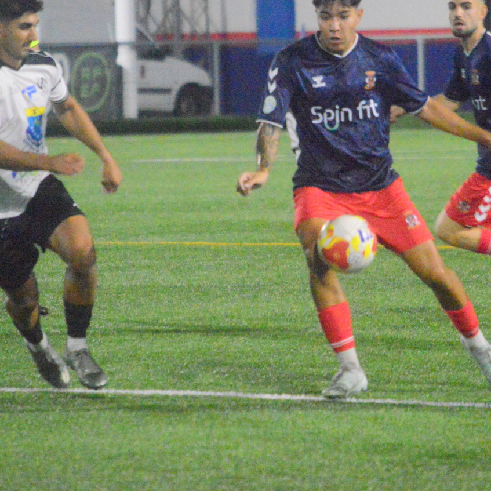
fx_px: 7607
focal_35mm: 474
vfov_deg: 3.7
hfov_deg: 3.7
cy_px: 208
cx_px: 294
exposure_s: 1/320
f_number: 5.3
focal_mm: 210
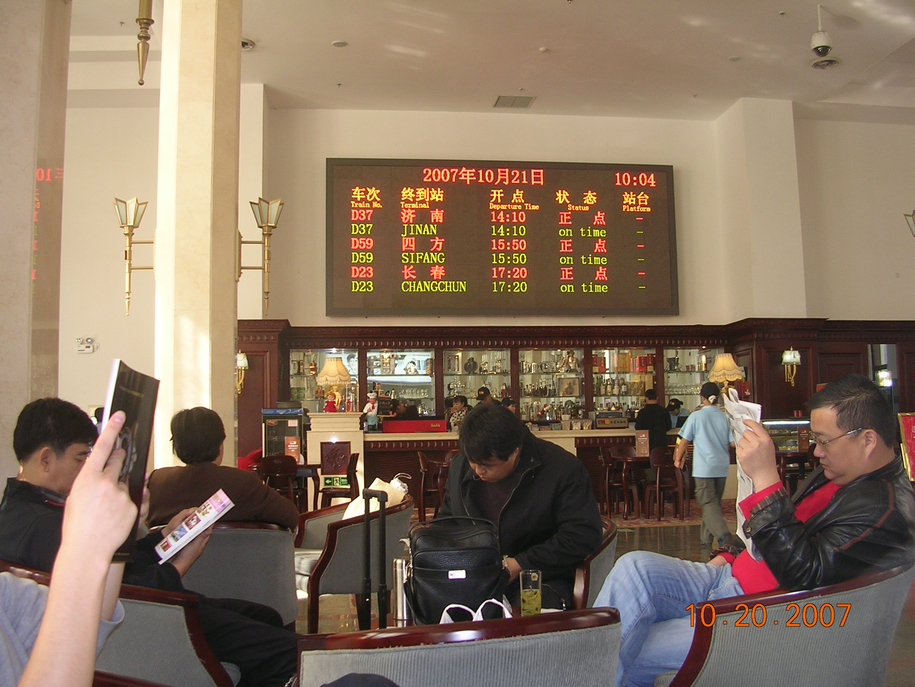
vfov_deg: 37.7
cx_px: 458
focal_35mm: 38
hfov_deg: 49.0
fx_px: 1004
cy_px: 344
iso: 50
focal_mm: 5.8
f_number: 2.8
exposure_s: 1/30
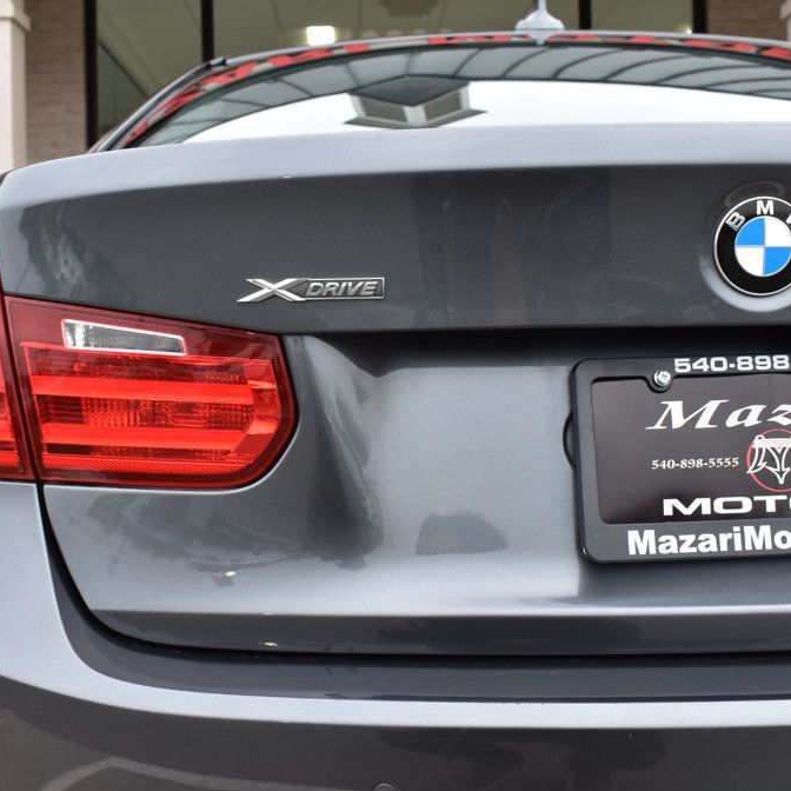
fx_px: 1154
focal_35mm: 45
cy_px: 400
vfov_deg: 37.8
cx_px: 372
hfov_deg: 37.8
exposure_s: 1/80
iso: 400
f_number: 8
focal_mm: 23
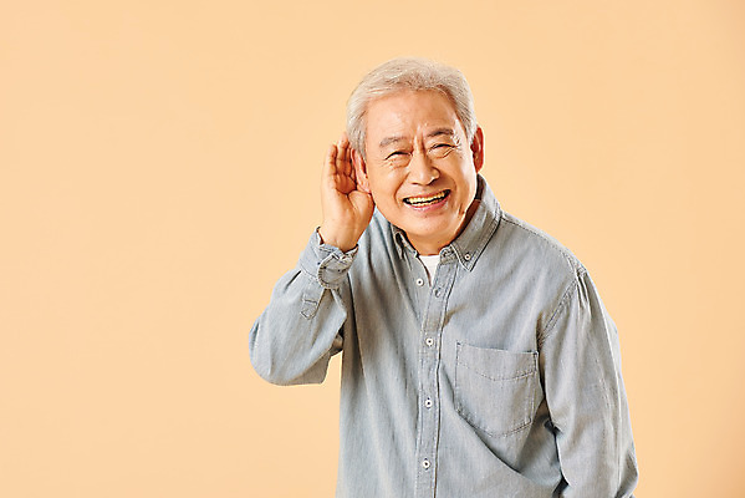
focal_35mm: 160
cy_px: 249
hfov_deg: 12.8
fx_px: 3313
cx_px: 372
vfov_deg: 8.6
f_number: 8
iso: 100
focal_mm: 160
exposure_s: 1/125
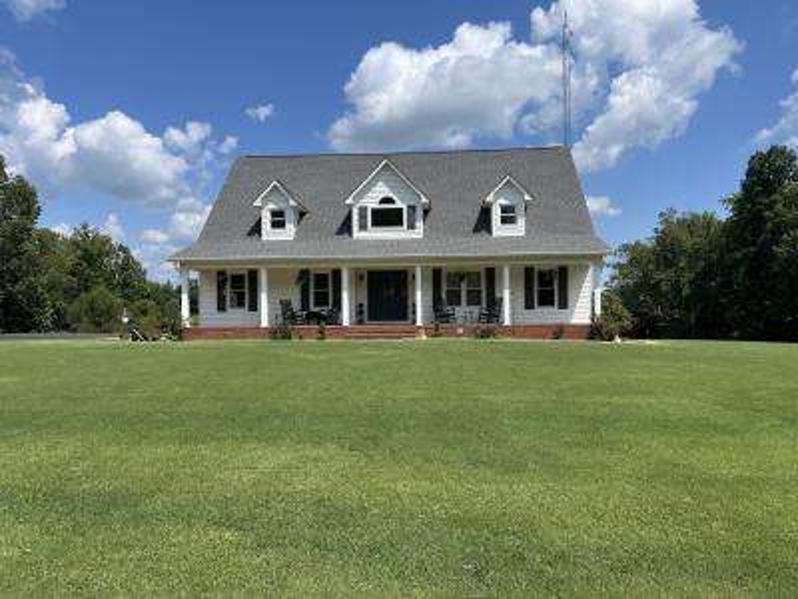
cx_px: 399
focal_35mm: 26
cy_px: 300
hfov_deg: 67.3
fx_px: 599
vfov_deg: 53.1
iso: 50
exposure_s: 1/4444
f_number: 1.5
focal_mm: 5.7
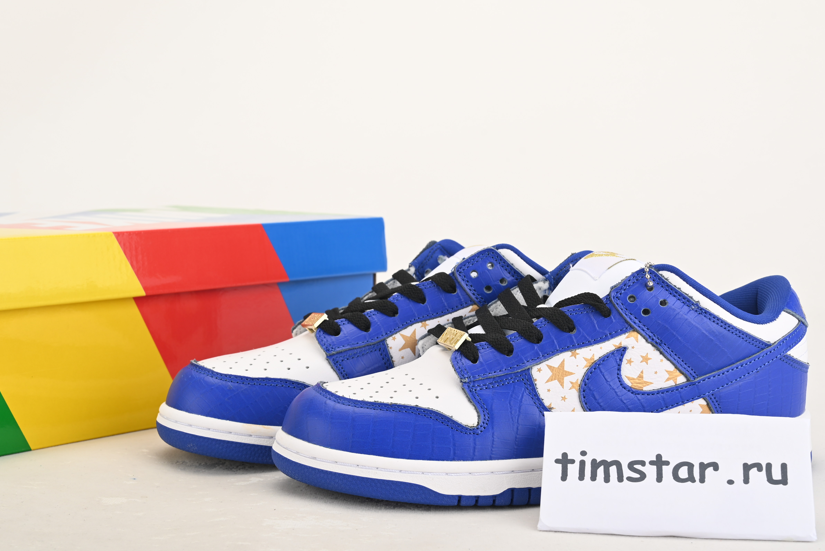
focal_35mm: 58
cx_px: 445
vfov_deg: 23.4
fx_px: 1330
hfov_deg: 34.5
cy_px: 295
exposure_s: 1/200
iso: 100
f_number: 11
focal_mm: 46
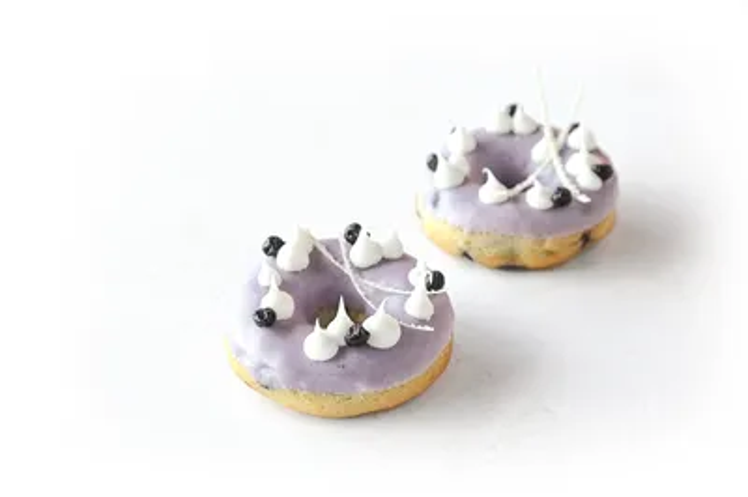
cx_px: 374
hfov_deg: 24.8
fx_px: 1702
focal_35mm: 82
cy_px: 248
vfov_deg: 16.6
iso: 640
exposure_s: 1/60
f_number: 8
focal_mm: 82
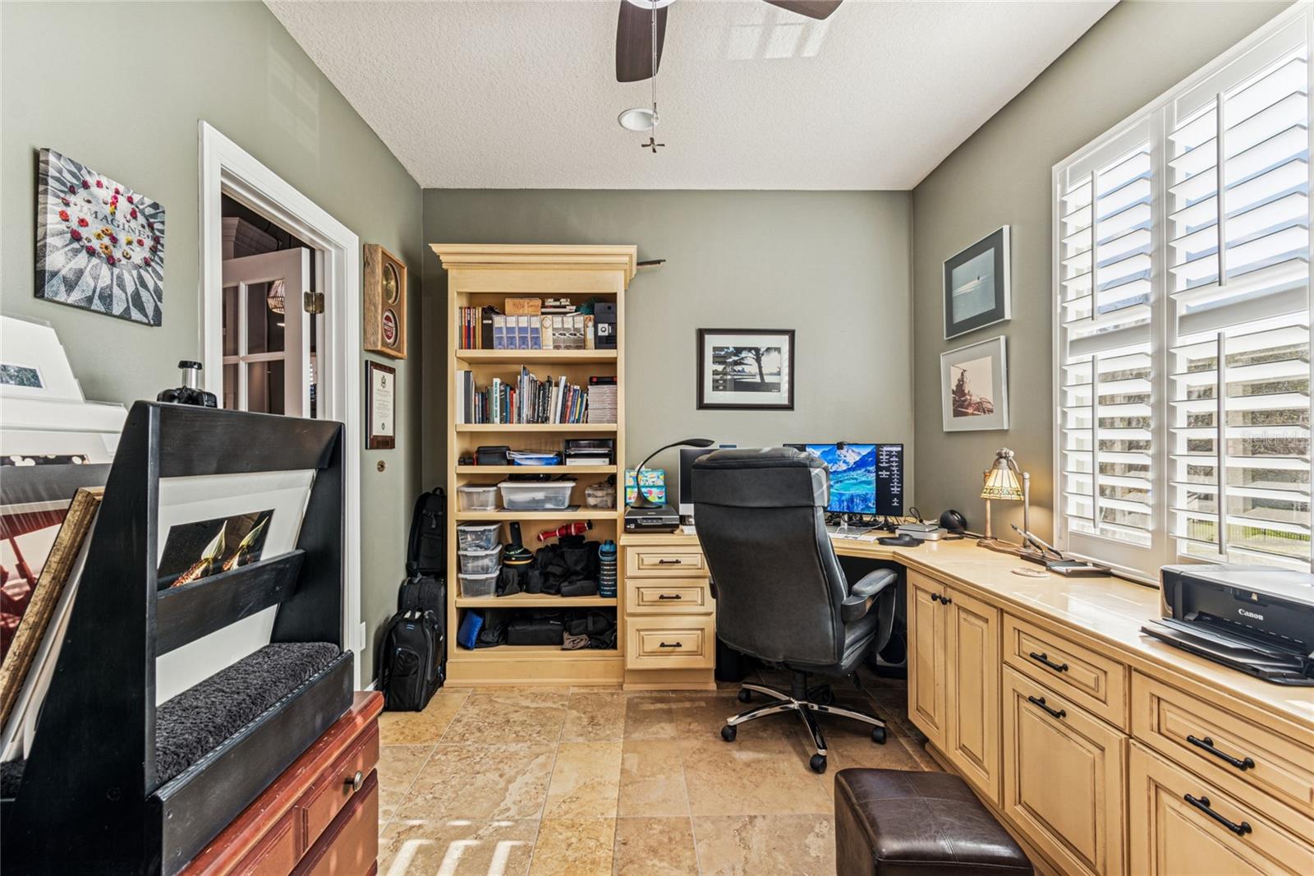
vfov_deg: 77.3
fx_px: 547
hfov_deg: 100.4
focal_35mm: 15
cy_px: 438
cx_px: 657
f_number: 7.1
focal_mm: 10
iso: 100
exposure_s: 1/3.33
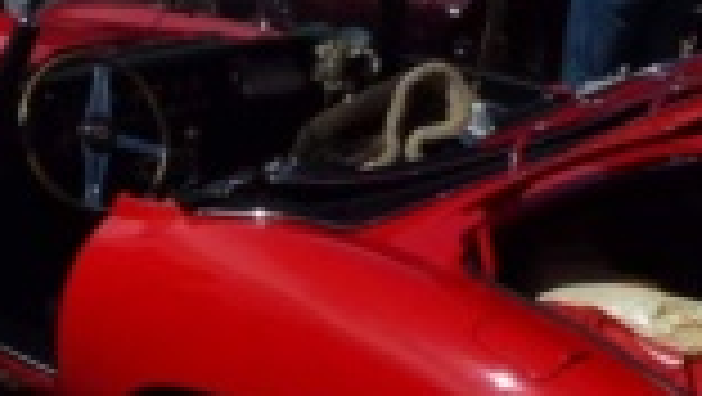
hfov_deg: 25.2
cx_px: 428
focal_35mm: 84
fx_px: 1565
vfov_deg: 14.4
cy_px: 142
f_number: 4
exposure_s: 1/1600
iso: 100
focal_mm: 4.3
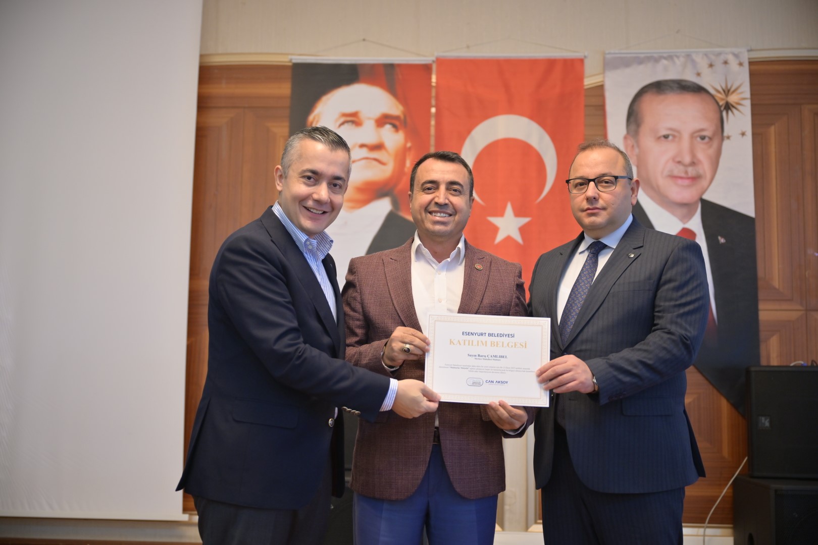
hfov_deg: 41.9
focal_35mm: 47
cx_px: 409
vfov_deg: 28.6
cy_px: 272
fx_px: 1068
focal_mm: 47
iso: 800
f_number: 2.8
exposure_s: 1/200
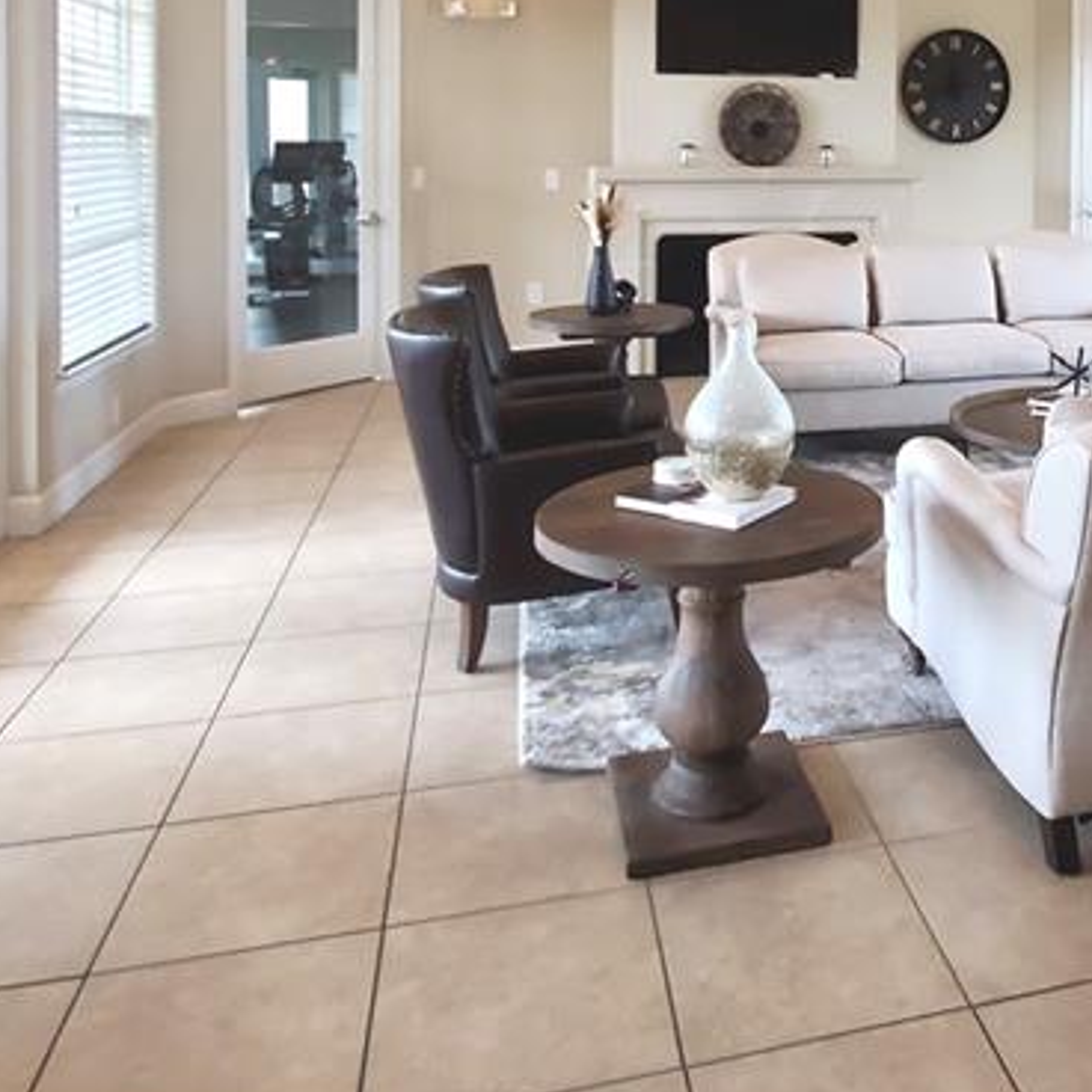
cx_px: 831
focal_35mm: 32
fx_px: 1142
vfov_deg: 47.5
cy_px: 175
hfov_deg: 48.9
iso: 125
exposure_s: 1/59
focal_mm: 1.8
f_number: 2.2
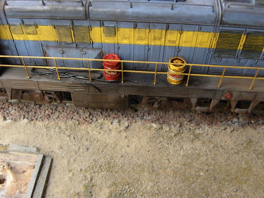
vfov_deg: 38.7
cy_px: 99
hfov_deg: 50.1
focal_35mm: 37
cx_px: 132
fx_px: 282
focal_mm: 6.6
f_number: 3.5
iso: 640
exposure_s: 1/253
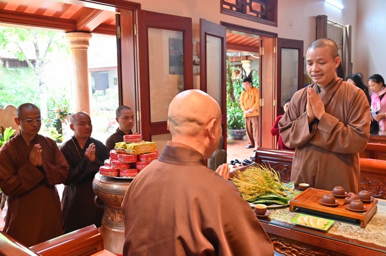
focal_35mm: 32
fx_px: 343
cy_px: 128
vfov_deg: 41.0
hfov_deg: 58.8
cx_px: 193
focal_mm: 32
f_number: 5
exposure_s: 1/80
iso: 4000
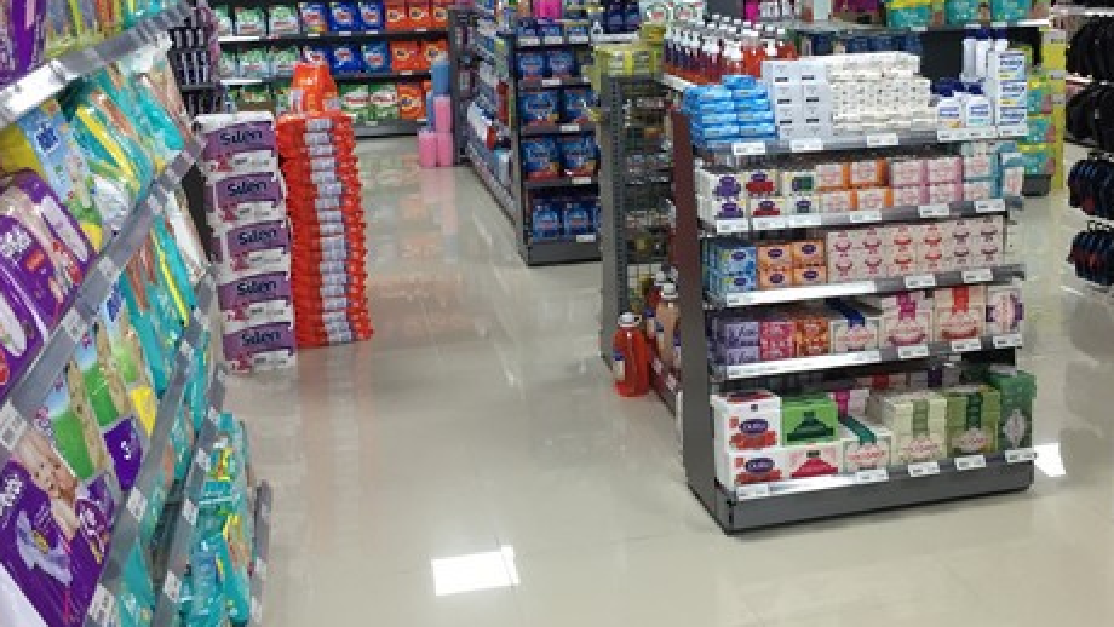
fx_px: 1359
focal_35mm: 46
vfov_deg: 25.8
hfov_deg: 44.4
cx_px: 666
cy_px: 194
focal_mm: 4.15
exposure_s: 1/33
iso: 80
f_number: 2.2
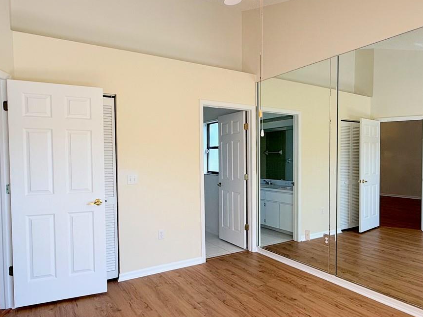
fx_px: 318
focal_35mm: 26
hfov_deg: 66.8
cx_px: 249
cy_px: 171
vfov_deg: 53.0
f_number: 2.2
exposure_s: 1/99
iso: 64
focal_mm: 2.22
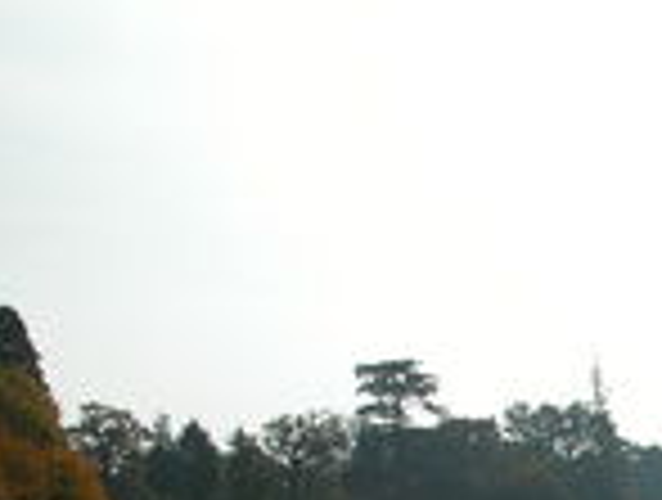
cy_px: 586
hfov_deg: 19.3
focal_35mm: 95
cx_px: 820
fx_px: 1821
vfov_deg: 15.1
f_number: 8
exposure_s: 1/483
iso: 100
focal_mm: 8.9
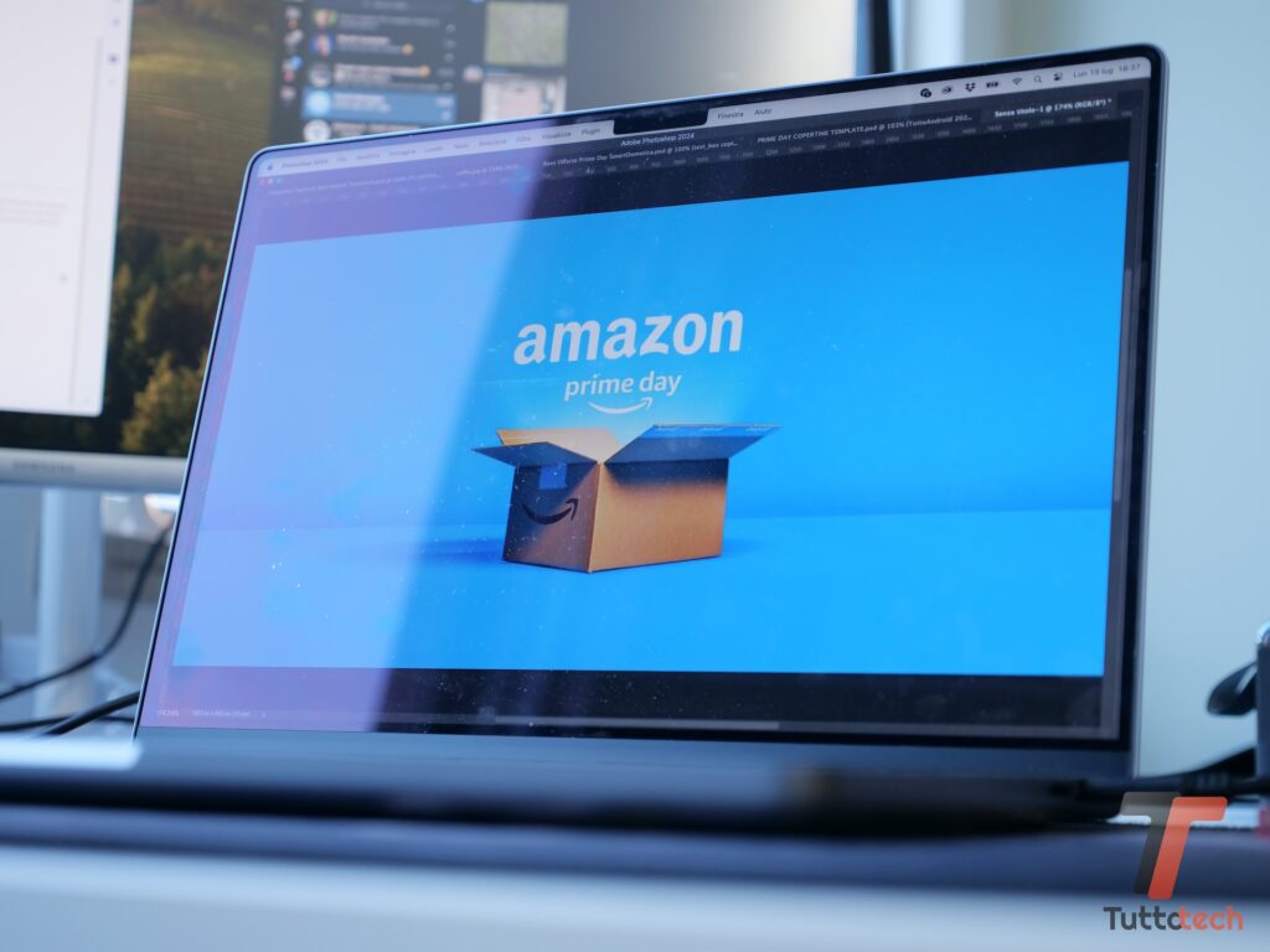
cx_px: 635
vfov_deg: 25.2
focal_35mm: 58
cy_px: 476
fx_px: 2128
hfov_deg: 33.2
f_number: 2.8
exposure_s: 1/80
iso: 320
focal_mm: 29
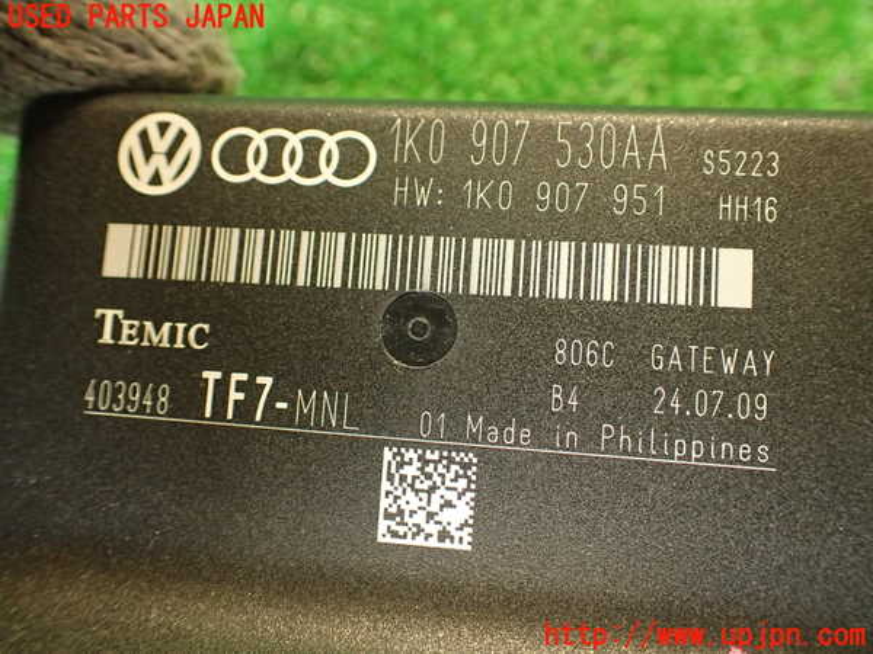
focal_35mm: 32
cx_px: 436
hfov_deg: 56.8
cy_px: 327
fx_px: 807
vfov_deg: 44.2
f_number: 2.4
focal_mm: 5.79
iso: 400
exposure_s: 1/30
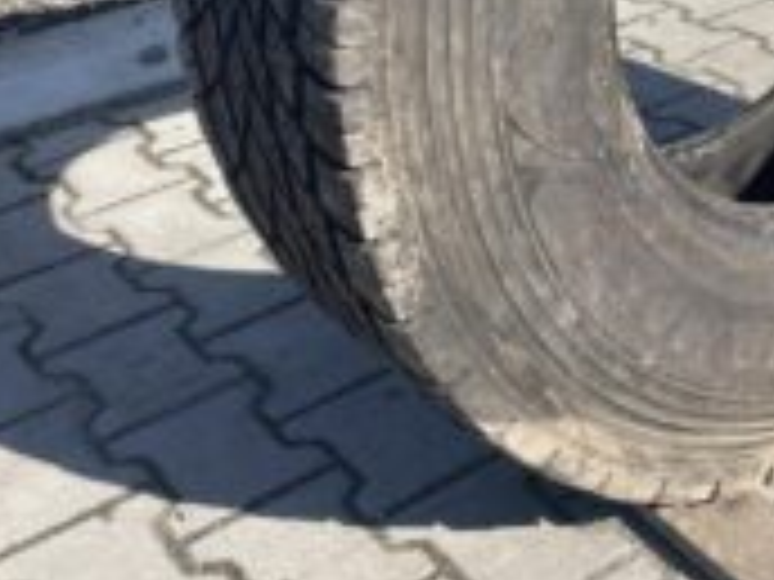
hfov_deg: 28.1
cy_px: -88
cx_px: 770
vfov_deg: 21.2
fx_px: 1453
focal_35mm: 65
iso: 32
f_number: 1.8
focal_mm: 4.25
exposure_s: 1/1447
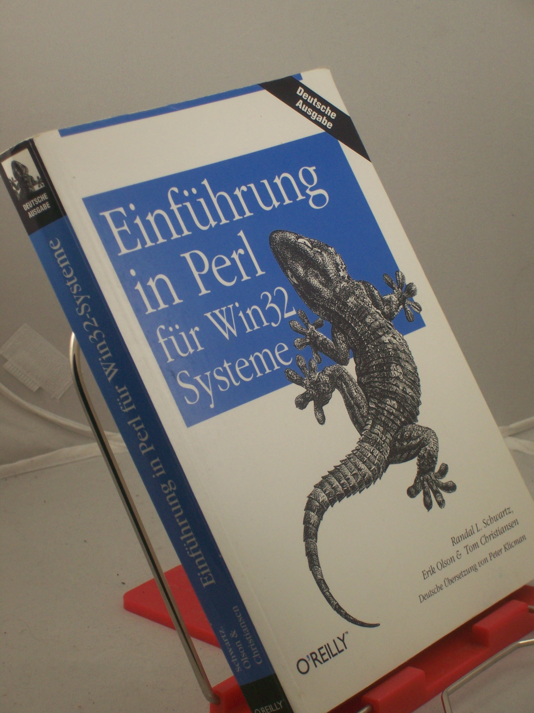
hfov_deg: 14.5
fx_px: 2098
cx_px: 267
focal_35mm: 102
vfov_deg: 19.3
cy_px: 356
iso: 100
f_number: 4.6
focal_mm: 16.8
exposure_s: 1/100
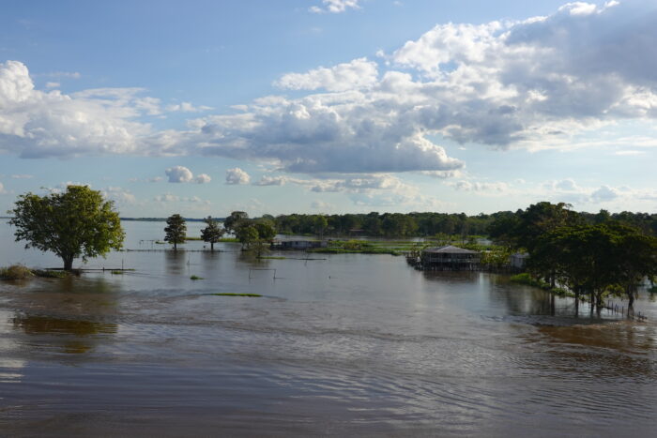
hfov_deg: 53.1
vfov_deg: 36.9
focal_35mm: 36
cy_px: 219
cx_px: 328
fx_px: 657
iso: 100
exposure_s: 1/640
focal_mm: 13.29
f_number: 5.6
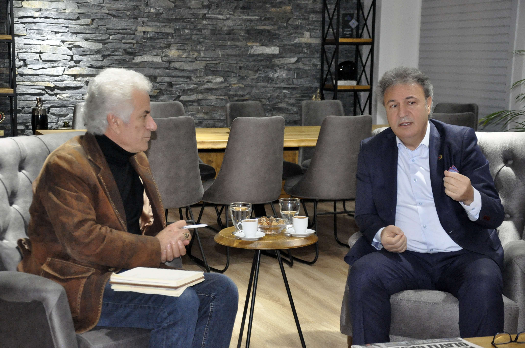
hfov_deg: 29.9
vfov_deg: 20.1
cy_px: 174
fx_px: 983
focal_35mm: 68
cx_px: 262
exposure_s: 1/160
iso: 2500
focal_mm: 45
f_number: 4.8
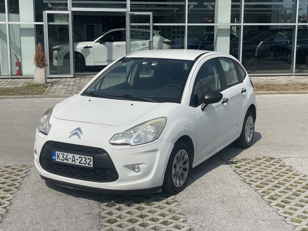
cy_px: 116
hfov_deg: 36.8
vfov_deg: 28.0
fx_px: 463
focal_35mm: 52
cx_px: 154
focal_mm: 6
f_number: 2
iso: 25
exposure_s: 1/3195
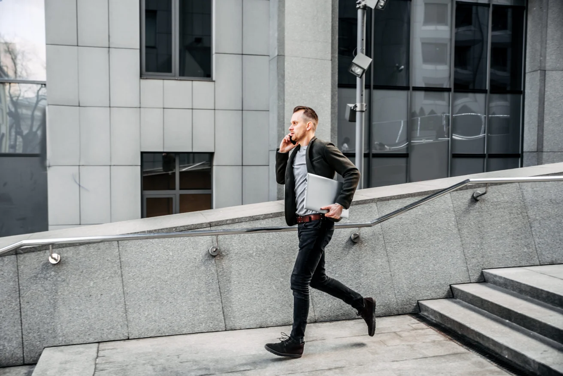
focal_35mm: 36
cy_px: 188
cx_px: 282
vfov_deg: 36.9
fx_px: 563
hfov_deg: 53.1
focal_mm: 36
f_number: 2.8
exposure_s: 1/250
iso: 640
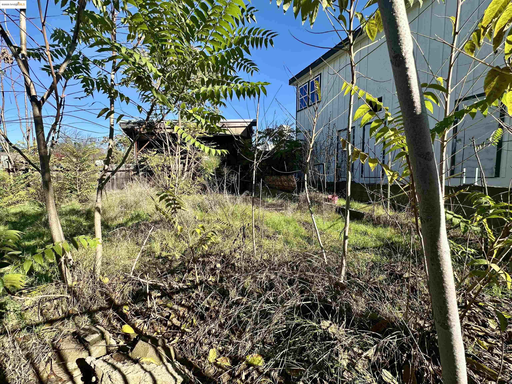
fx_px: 207
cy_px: 192
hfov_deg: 102.1
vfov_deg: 85.7
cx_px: 256
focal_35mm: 14
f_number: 2.2
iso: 40
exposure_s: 1/796
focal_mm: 2.22
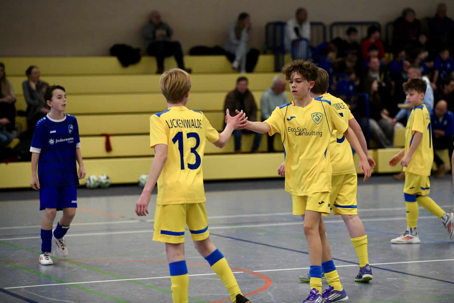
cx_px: 227
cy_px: 152
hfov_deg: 16.4
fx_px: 1576
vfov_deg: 11.0
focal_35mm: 125
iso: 5000
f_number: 2.8
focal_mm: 125
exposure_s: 1/1250
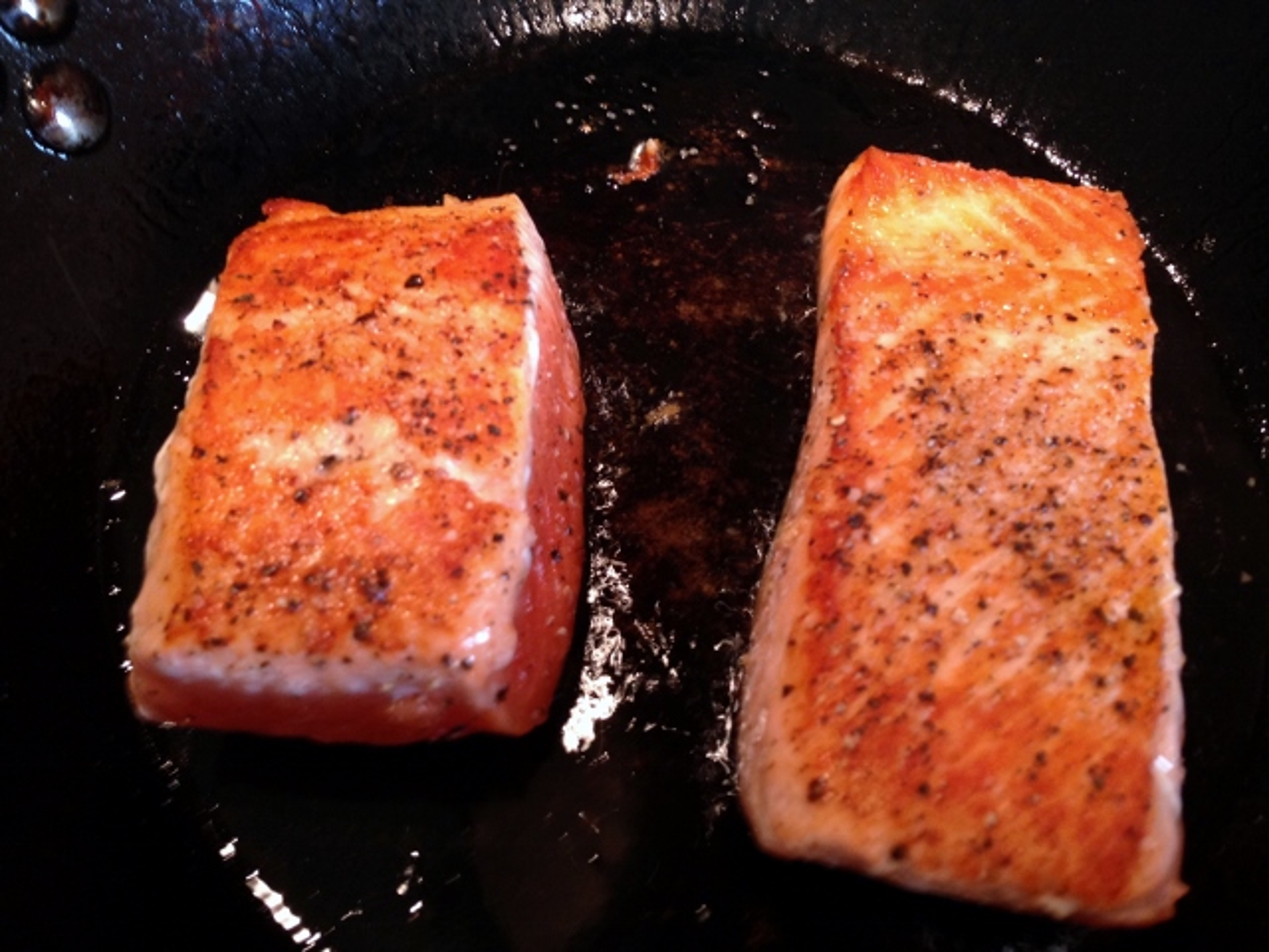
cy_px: 476
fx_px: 1210
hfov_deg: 55.4
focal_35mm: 33
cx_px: 634
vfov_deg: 42.9
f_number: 2.4
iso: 100
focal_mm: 4.12
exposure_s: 1/20
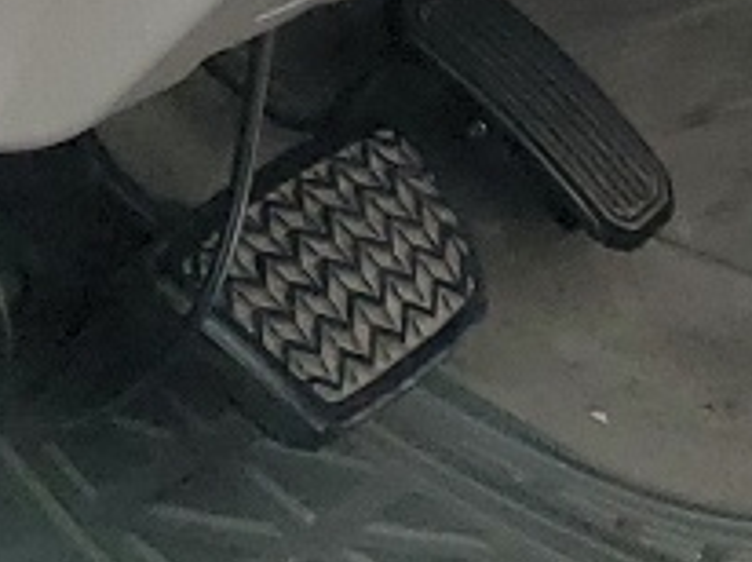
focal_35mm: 202
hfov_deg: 7.5
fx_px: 4383
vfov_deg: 6.8
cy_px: -905
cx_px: 2836
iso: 50
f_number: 1.5
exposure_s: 1/625
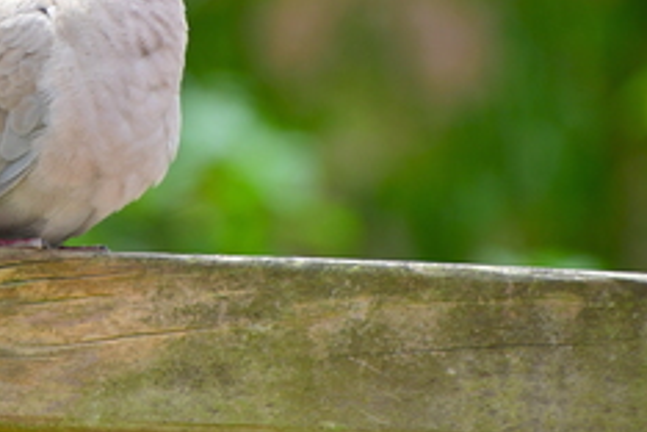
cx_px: 14
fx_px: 21206
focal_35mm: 1180
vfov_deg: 1.2
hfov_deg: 1.7
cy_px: 62
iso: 100
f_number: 7.1
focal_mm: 400
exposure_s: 1/125
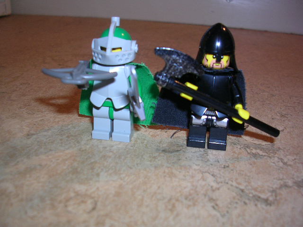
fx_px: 333
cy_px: 114
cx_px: 152
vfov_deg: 37.7
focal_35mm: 38
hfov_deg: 49.0
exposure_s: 1/60.1
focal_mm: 5.8
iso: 50
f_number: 2.8
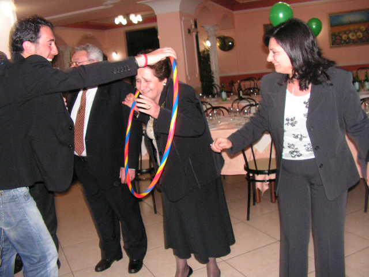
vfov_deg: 39.7
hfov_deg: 51.4
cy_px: 138
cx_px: 184
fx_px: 384
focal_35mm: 36
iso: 200
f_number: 3.2
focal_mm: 6
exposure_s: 1/40
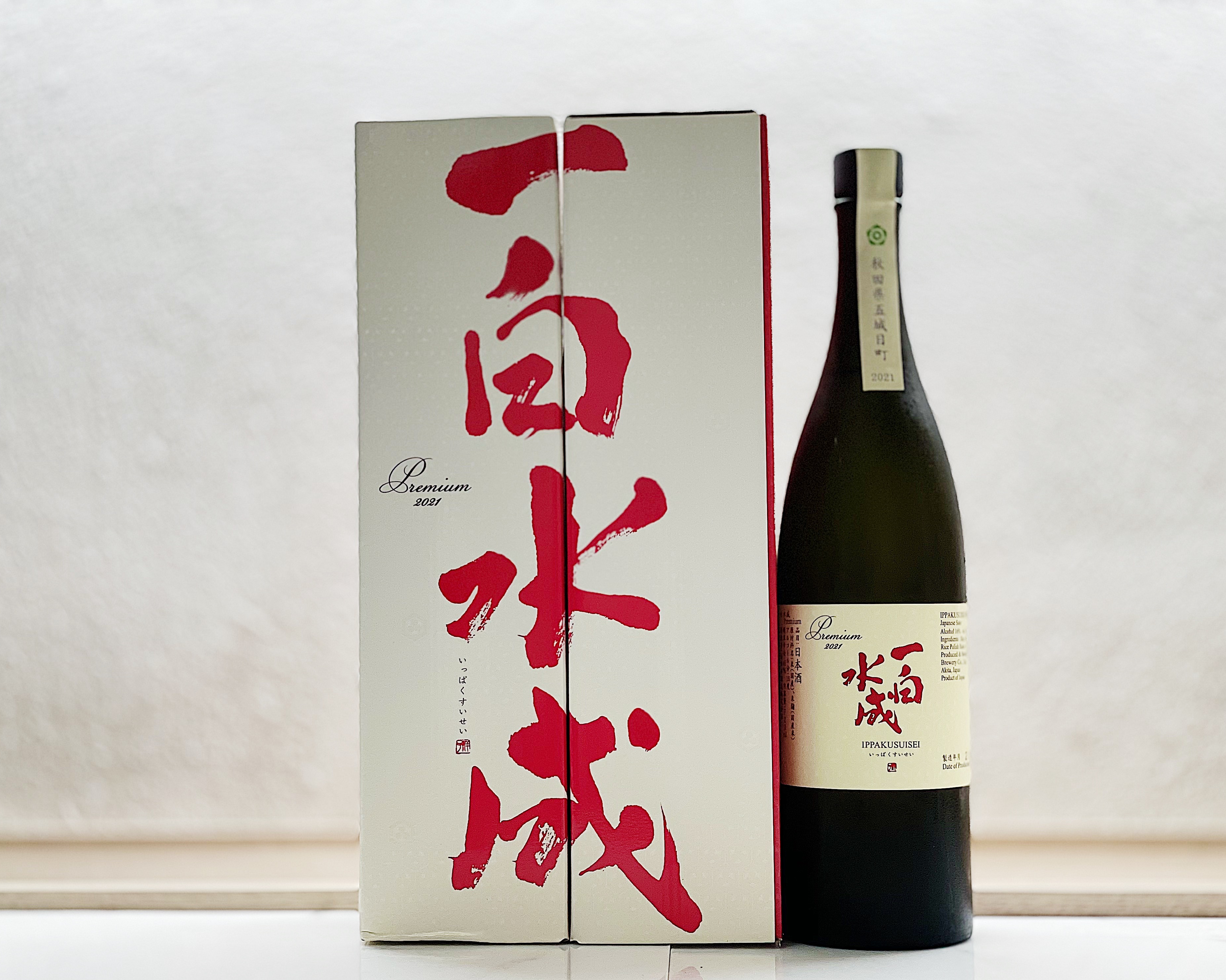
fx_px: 1996
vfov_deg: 27.6
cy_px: 496
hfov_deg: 34.1
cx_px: 660
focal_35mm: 55
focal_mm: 6
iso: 100
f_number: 2
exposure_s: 1/100
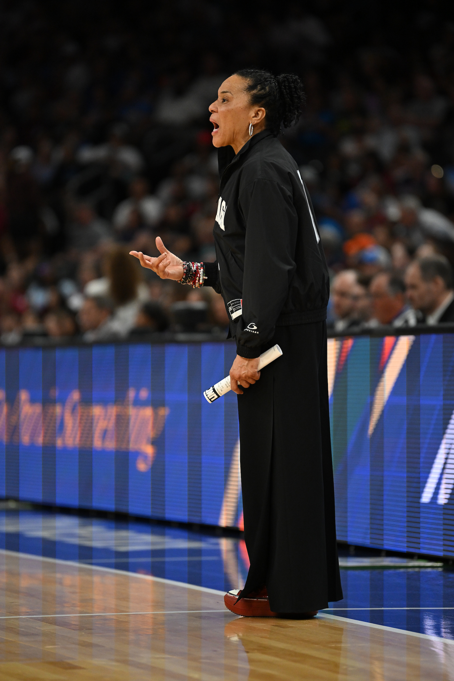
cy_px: 340
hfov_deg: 6.9
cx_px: 227
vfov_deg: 10.3
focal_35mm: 200
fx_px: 3783
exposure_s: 1/2000
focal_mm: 200
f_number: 3.2
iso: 2500
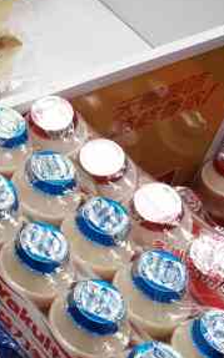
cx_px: -170
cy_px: 44
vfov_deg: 21.9
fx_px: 910
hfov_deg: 12.8
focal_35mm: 93
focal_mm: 3.62
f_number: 1.8
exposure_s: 1/60.2
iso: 125
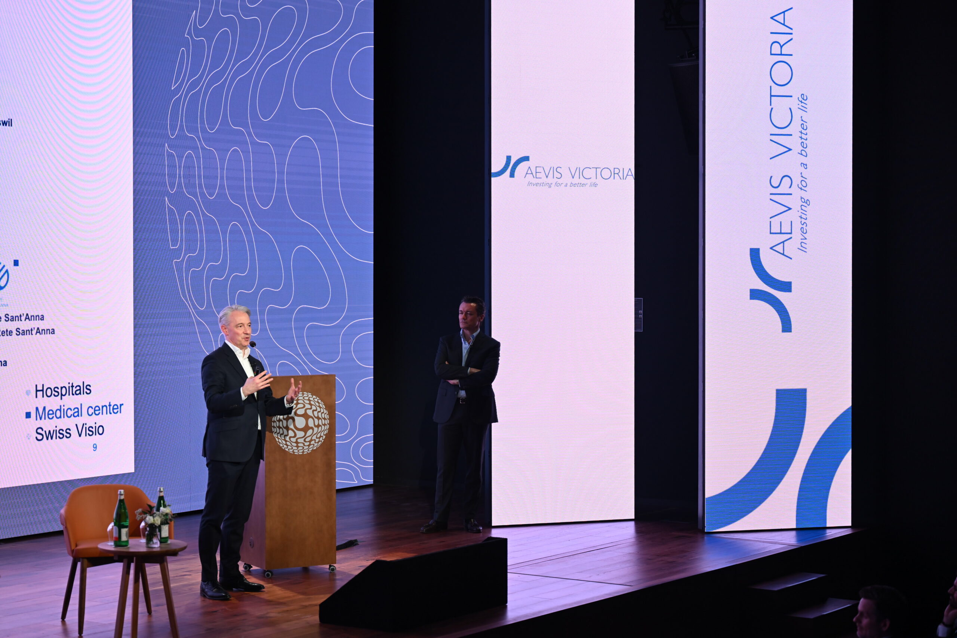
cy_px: 319
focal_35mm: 70
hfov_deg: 28.8
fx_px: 1861
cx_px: 478
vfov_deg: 19.5
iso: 400
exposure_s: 1/125
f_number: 2.8
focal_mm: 70
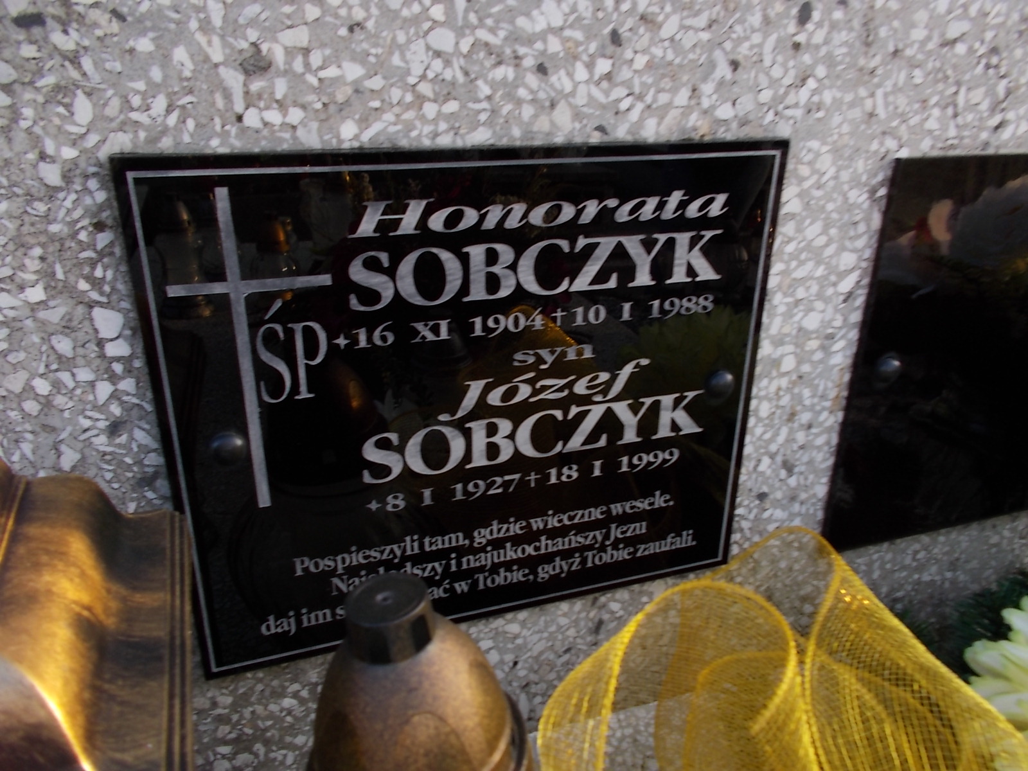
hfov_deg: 67.3
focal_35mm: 26
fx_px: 772
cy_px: 386
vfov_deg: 53.1
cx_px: 514
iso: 80
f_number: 3.2
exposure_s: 1/80
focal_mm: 4.6
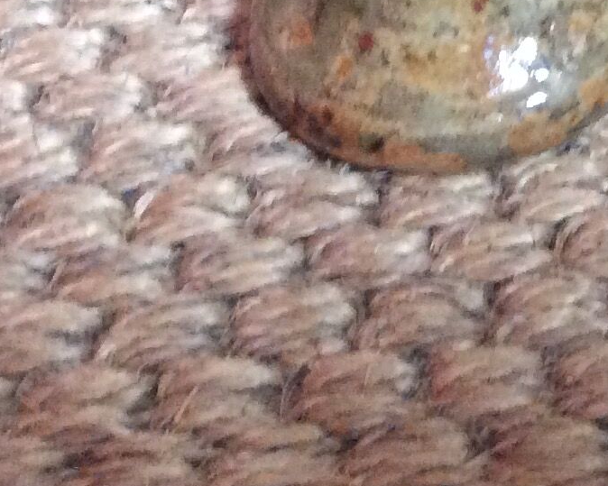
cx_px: 864
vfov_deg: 11.9
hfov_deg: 15.0
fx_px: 2159
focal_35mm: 120
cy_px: -366
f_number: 2.4
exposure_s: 1/17
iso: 320
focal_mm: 3.3
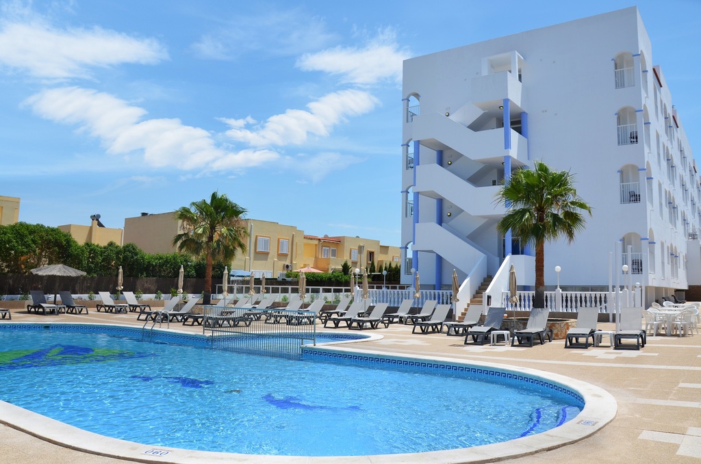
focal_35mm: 27
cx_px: 350
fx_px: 525
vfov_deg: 47.7
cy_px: 232
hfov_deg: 67.5
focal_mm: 18
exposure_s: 1/250
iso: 100
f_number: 8
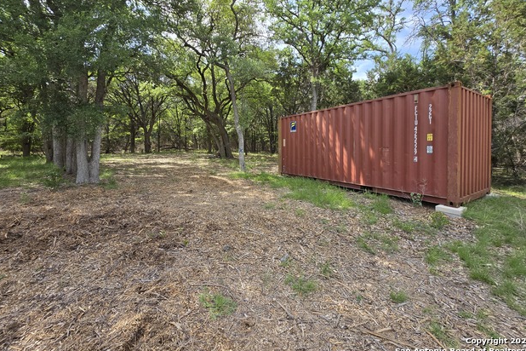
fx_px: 205
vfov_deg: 80.8
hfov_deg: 104.3
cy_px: 152
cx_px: 261
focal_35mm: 14
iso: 25
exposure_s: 1/479
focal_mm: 1.7
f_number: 2.2
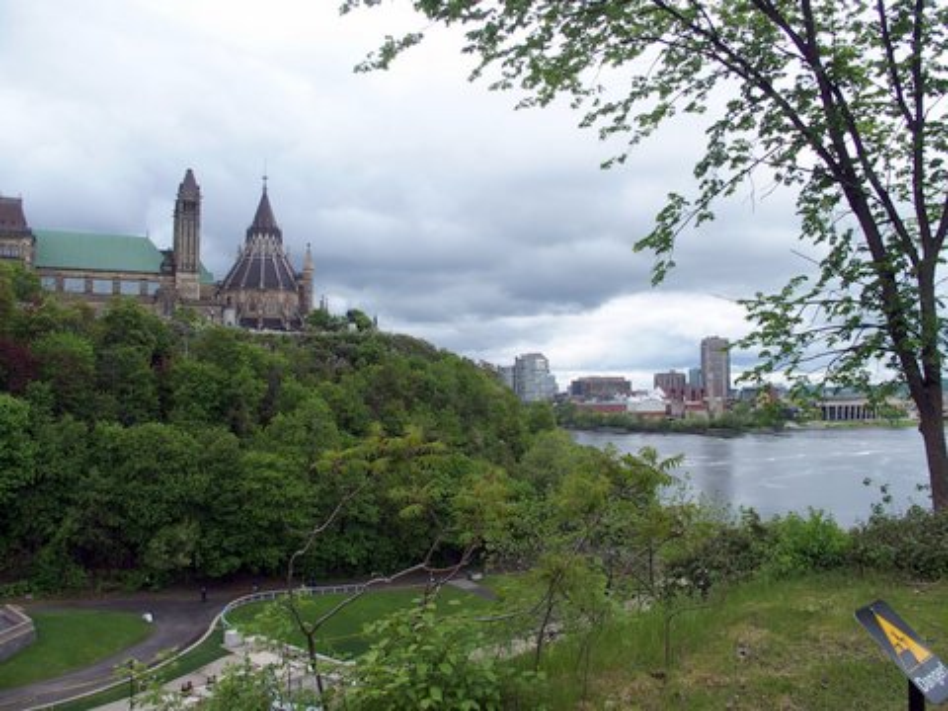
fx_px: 767
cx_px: 474
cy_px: 356
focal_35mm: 28
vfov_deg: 49.7
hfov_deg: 63.4
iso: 100
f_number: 3.5
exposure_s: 1/800
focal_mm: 6
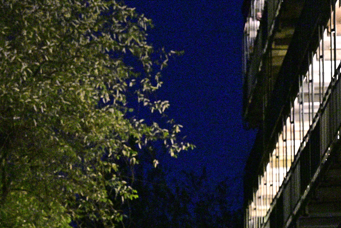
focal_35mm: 338
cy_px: 267
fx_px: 3202
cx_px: 171
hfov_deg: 6.1
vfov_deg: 4.1
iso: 25600
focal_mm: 130
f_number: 2.8
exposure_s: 1/50
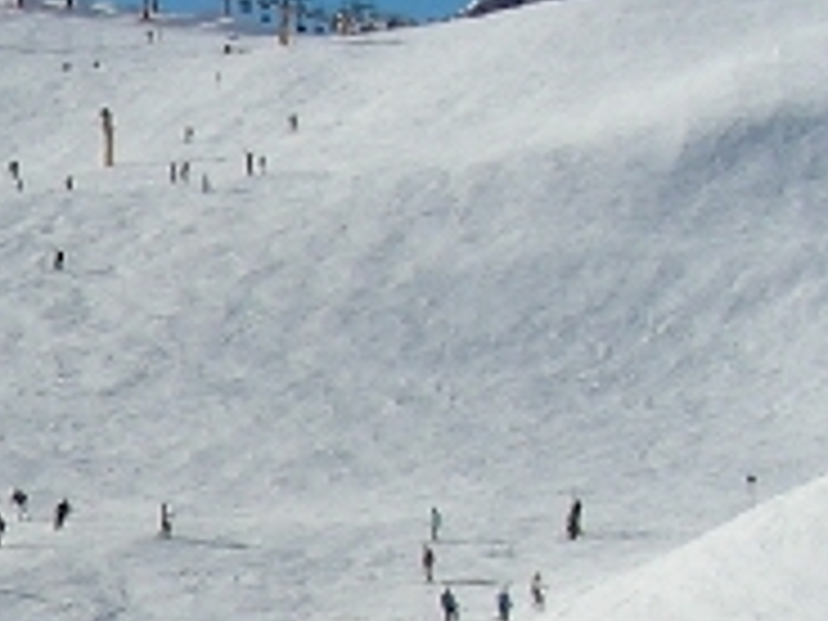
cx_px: -1062
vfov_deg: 6.3
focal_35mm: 233
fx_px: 5573
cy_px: 992
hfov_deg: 7.9
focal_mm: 6.3
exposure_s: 1/514
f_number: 5.6
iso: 50
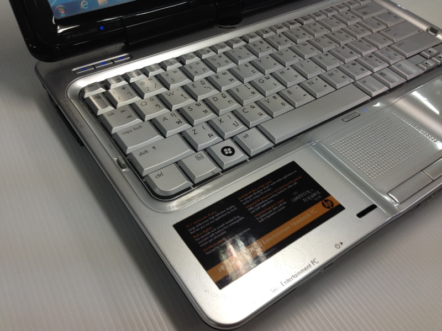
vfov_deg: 42.9
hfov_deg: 55.4
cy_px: 166
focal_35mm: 33
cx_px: 221
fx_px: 421
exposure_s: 1/30
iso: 50
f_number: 2.4
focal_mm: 4.12
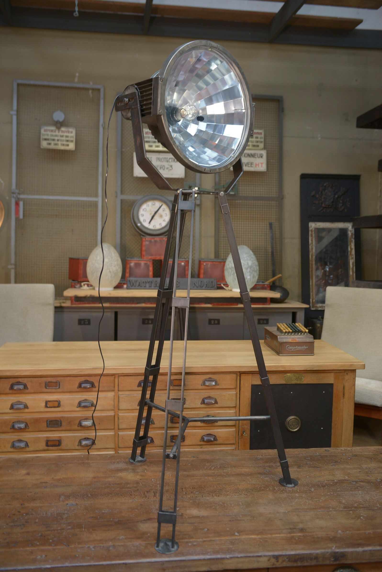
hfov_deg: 38.9
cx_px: 191
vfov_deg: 55.8
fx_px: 541
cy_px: 286
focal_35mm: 34
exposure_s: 1/50
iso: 400
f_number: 3.5
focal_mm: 34
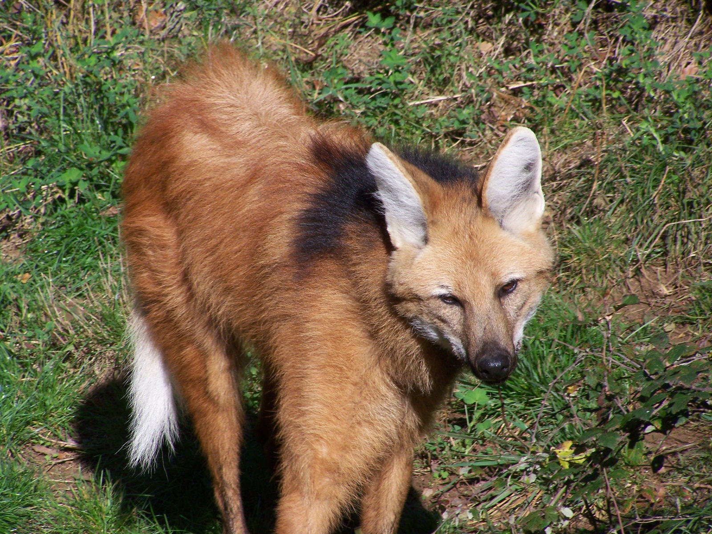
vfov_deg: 4.7
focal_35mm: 317
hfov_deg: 6.3
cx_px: 356
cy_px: 267
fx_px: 6520
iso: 64
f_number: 5
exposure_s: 1/320
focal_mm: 52.6
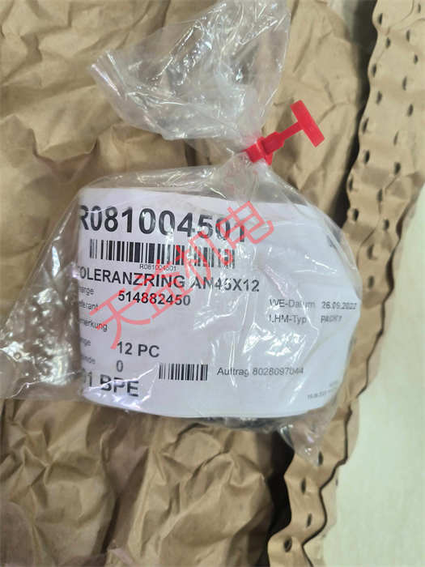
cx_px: 212
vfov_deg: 65.3
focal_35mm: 27
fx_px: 442
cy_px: 284
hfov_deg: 51.4
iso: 1222
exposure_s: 1/25
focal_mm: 5.52
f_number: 1.9
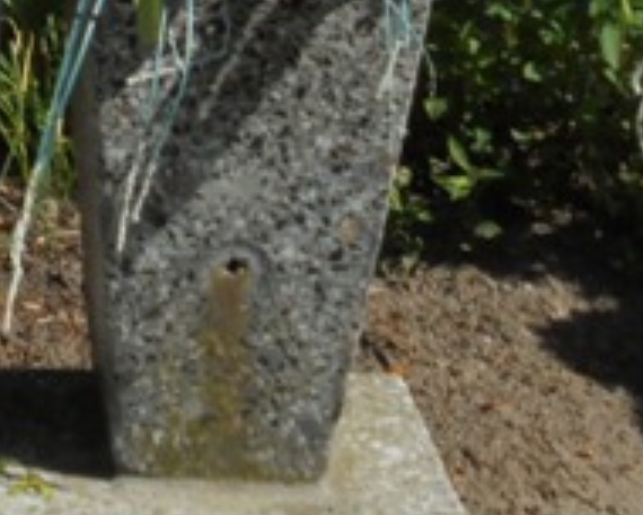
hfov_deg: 8.9
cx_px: -389
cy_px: -295
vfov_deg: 7.2
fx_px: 3996
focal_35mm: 210
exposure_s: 1/640
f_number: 5.6
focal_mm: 11.5
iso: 100
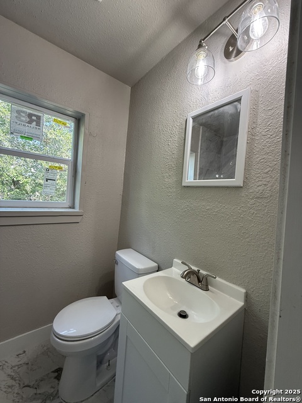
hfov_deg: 85.7
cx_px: 151
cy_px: 202
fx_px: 163
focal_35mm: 14
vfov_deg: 102.1
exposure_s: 1/120
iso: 200
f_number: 2.2
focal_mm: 2.22
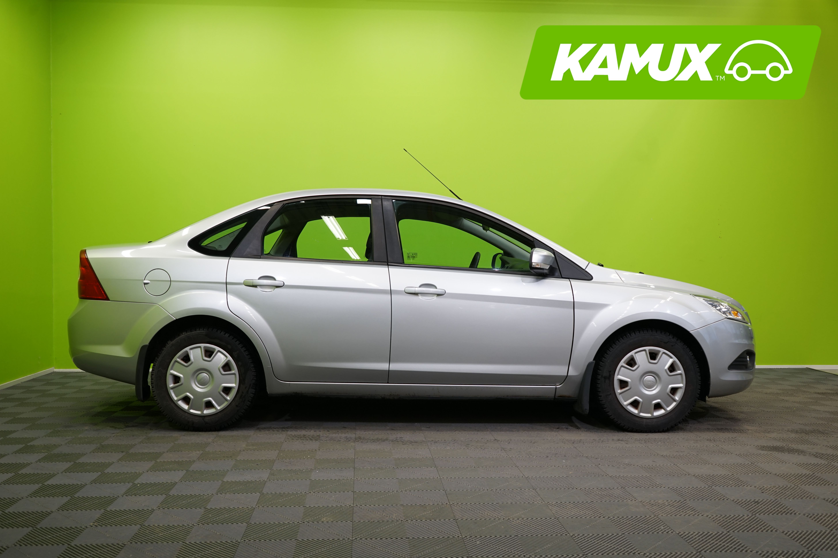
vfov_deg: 40.0
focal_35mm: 33
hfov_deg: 57.2
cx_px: 411
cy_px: 285
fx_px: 768
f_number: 5.6
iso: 500
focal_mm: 32
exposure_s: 1/40
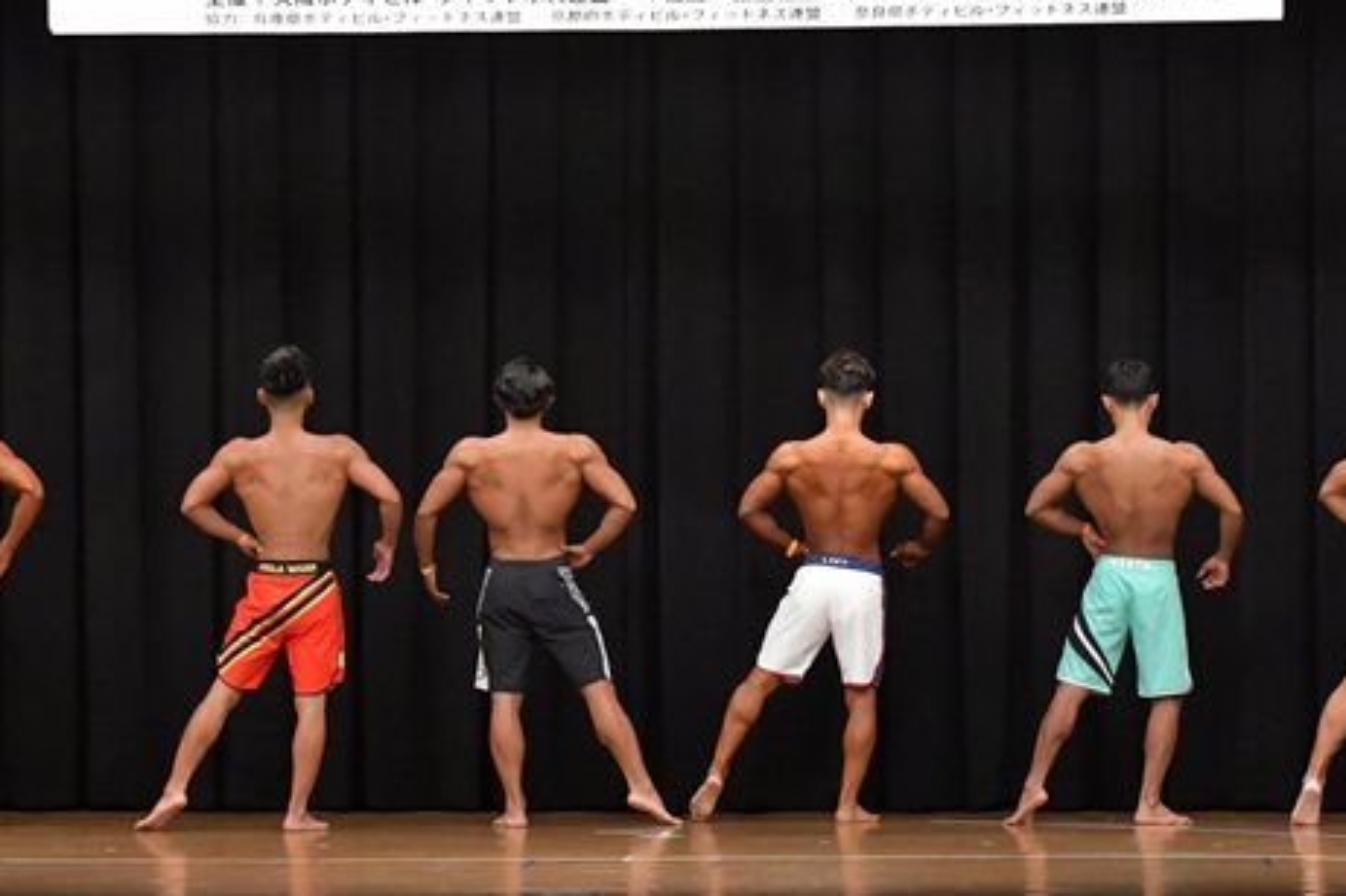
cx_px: 708
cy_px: 578
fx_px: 6092
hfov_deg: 12.6
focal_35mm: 163
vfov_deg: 8.4
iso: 6400
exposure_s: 1/400
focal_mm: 65
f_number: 5.6
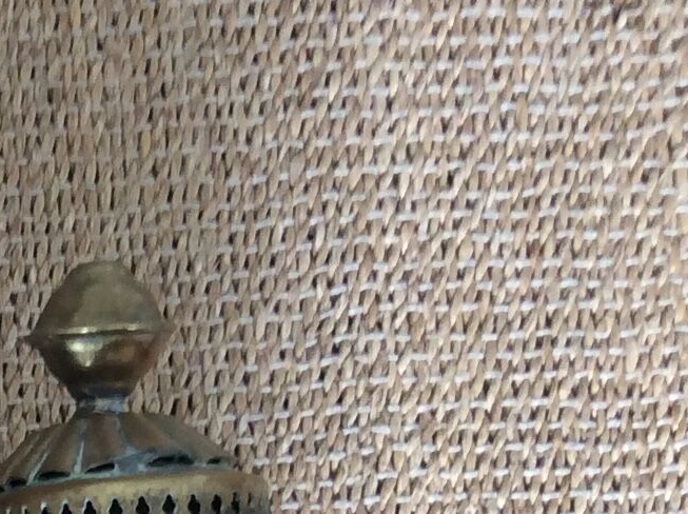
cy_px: 857
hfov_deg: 13.5
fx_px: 2521
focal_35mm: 127
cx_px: -655
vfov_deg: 11.0
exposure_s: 1/25
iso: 50
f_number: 2.4
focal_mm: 3.3
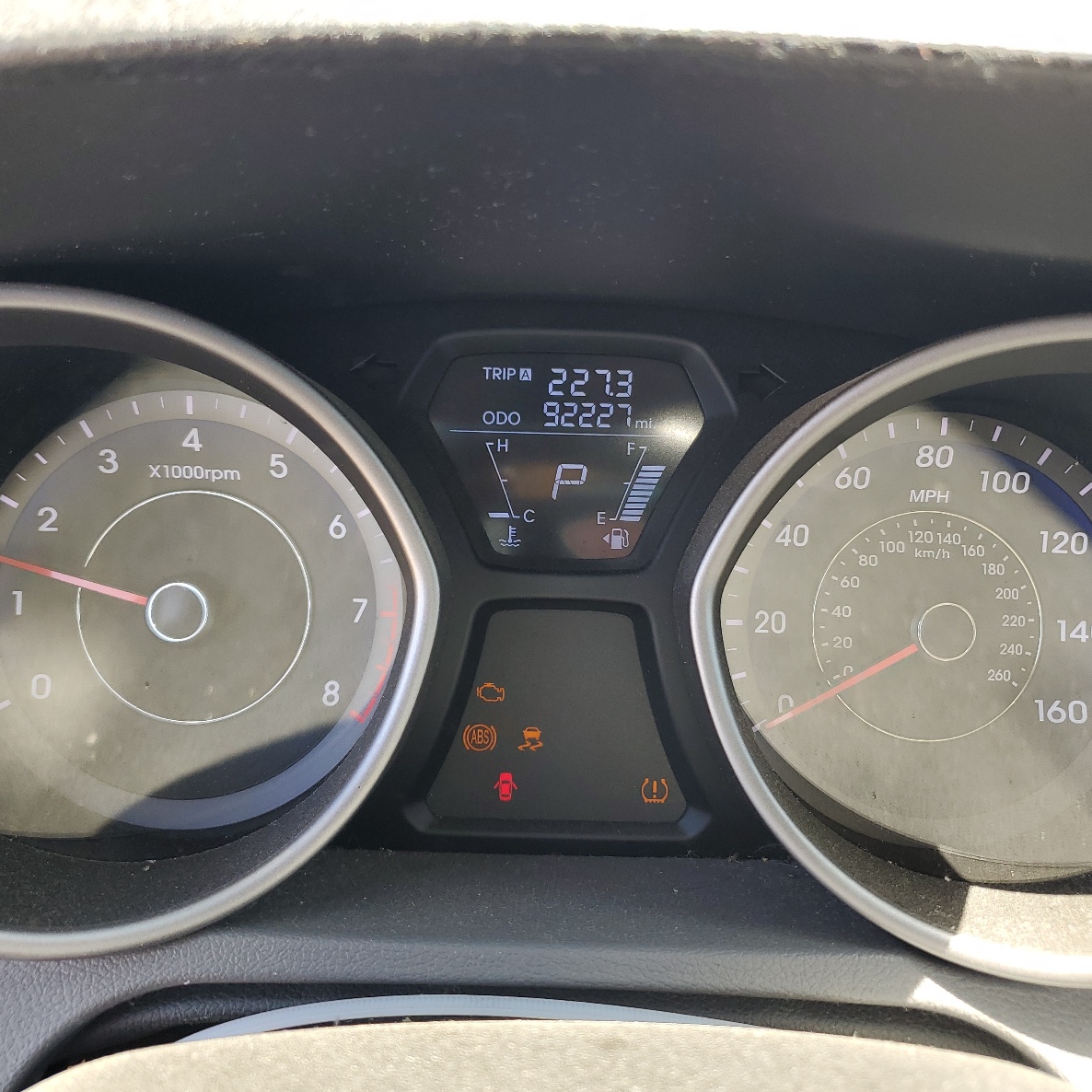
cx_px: 563
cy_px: 546
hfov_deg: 52.5
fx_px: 1106
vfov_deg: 52.5
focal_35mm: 31
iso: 50
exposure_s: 1/182
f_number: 1.5
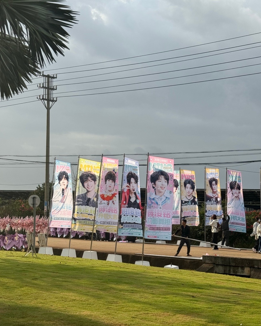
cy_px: 171
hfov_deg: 26.2
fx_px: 560
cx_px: 143
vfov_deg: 32.5
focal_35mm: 58
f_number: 1.78
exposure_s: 1/1458
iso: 64
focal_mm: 6.76
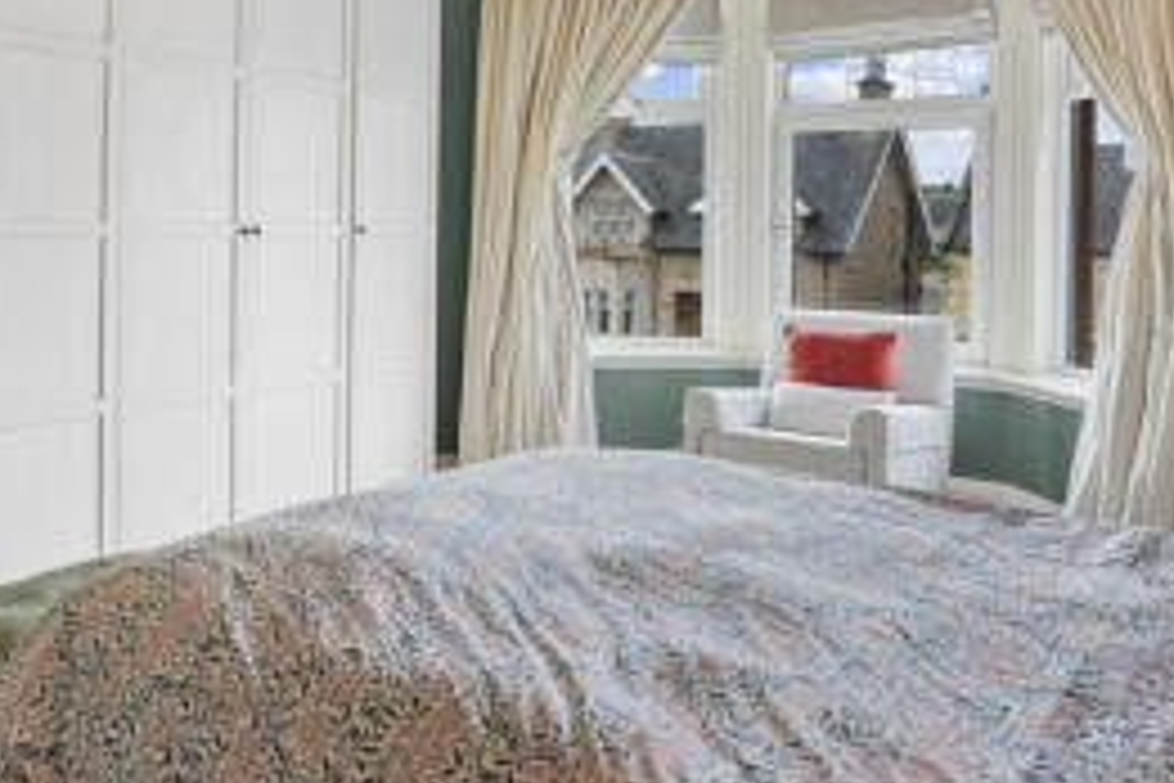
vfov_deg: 41.5
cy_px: 236
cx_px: 549
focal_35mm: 31
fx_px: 1011
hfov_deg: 60.2
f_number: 7.1
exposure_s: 1/4
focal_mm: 17
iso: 250
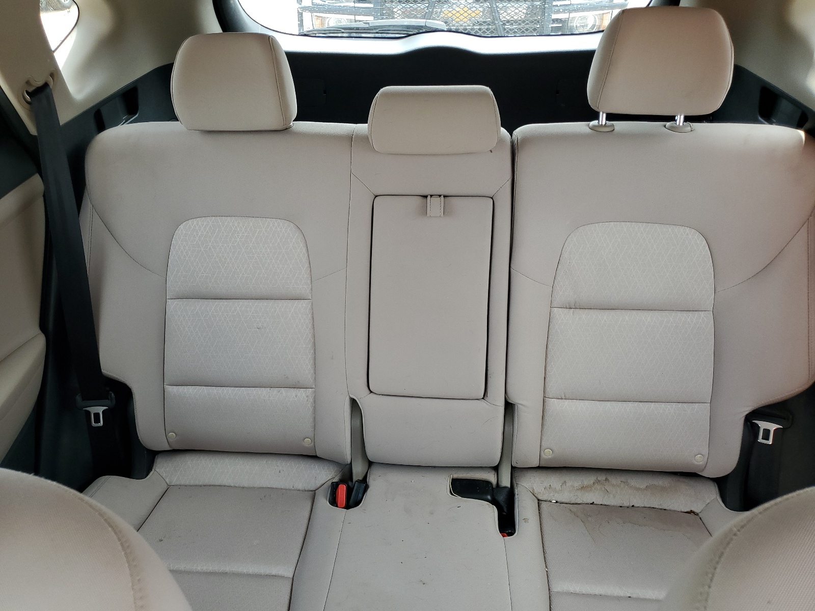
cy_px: 306
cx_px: 408
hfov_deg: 67.3
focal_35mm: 26
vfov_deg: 53.1
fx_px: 612
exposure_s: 1/120
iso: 75
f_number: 1.5
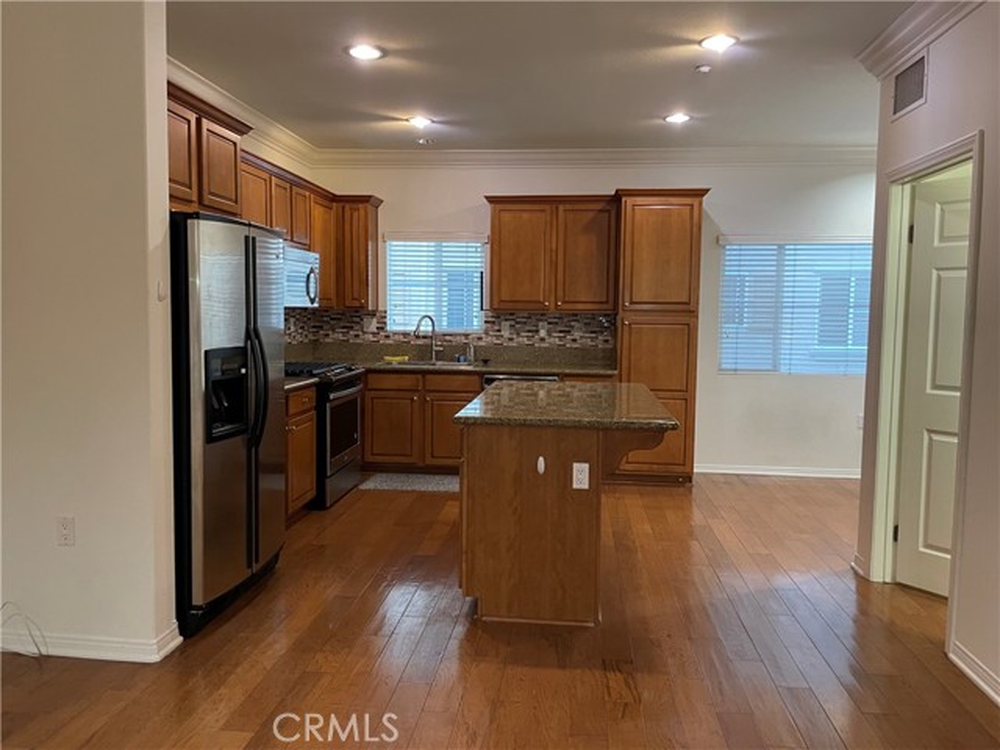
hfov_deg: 67.3
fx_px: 751
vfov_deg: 53.1
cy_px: 375
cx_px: 500
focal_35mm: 26
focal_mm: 4.2
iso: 320
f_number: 1.6
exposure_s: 1/60
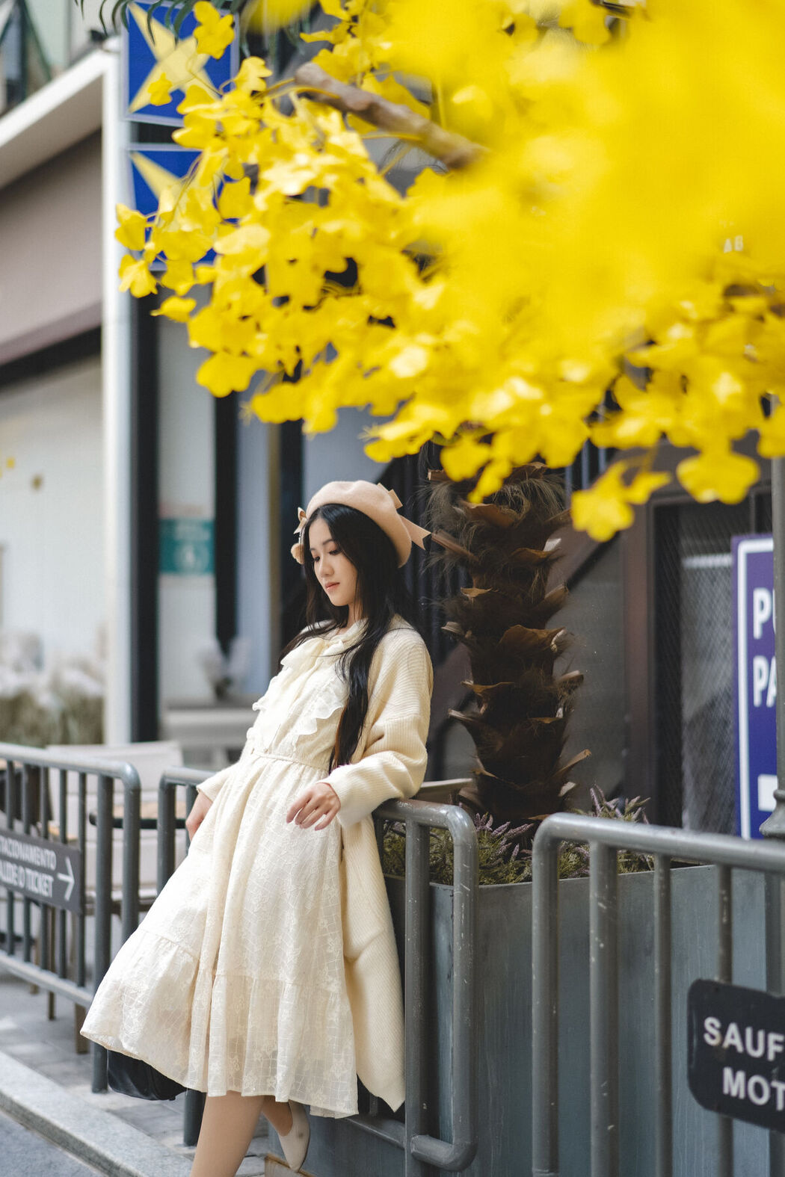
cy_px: 588
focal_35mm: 58
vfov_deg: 34.5
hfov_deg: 23.4
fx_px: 1897
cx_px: 392
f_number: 1.4
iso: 320
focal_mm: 58
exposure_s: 1/640
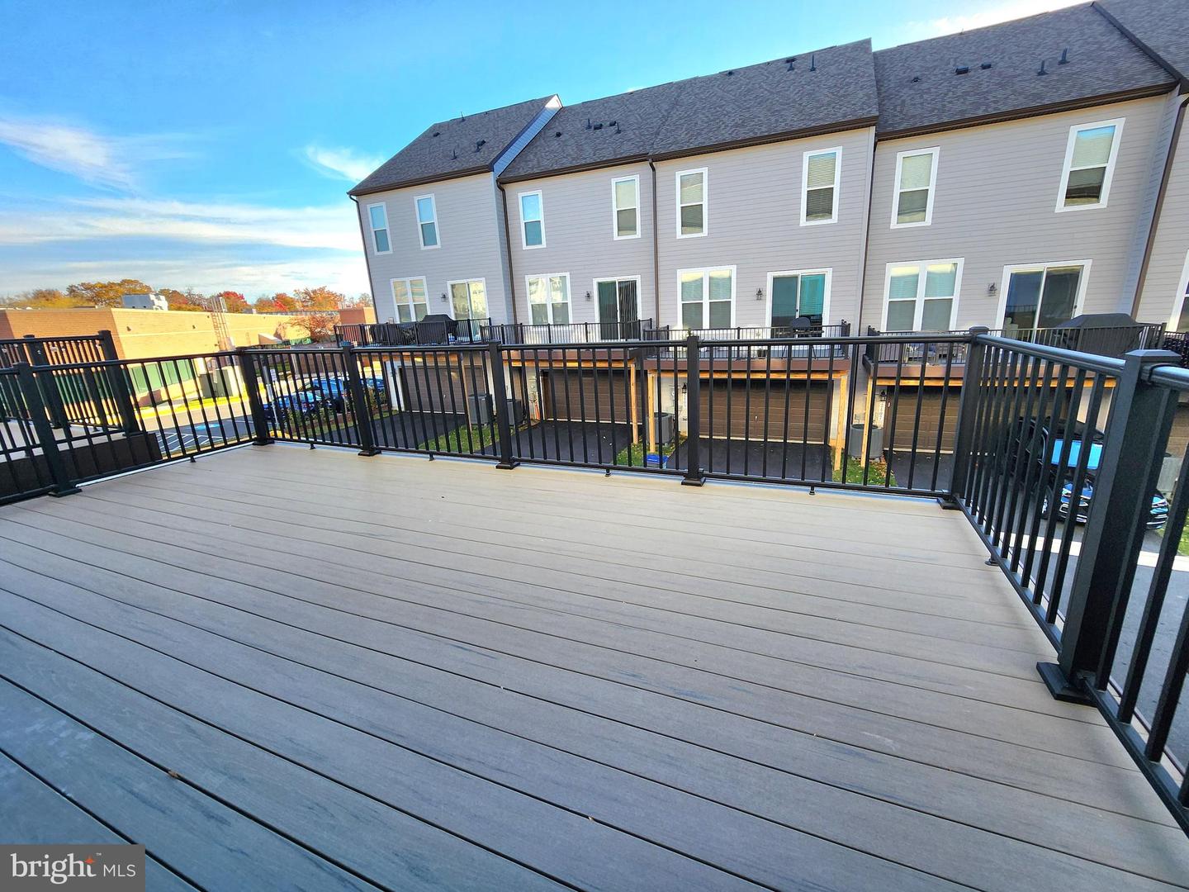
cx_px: 594
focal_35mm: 13
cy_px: 446
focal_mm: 2.2
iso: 50
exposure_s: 1/455
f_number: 2.2
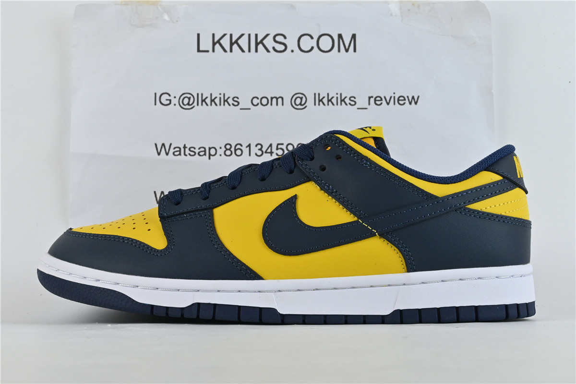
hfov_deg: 33.4
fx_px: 960
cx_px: 288
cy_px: 192
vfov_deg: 22.6
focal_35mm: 60
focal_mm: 40
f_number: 10
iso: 1000
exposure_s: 1/100
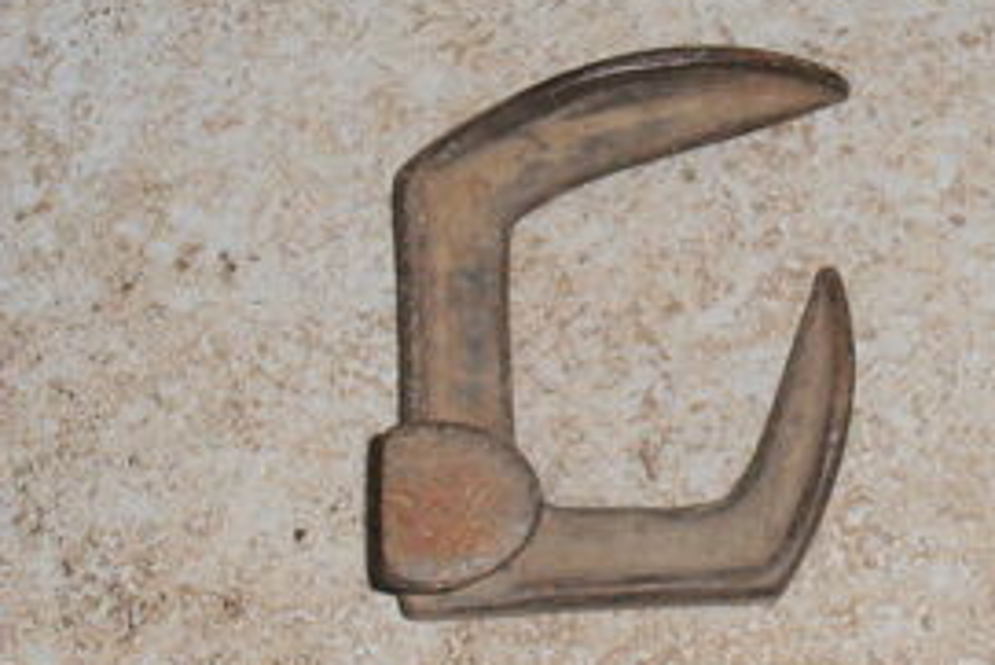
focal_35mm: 127
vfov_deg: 10.8
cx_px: 848
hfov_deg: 16.0
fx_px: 3512
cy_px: 228
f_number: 4.8
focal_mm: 12.29
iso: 125
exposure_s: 1/50
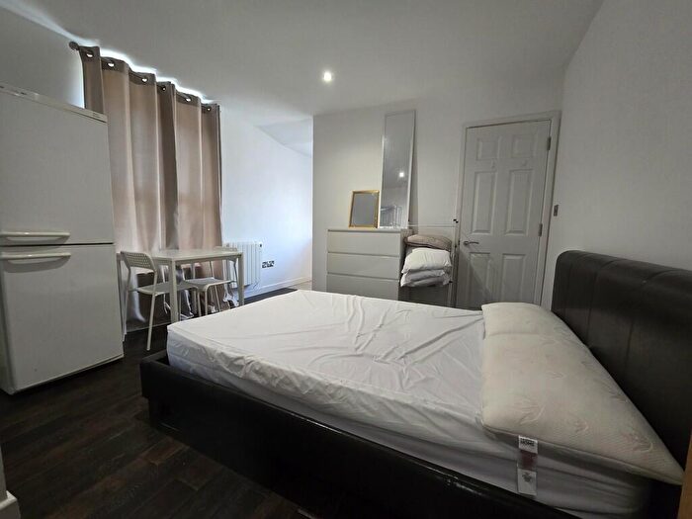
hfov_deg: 106.2
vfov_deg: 89.9
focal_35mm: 13
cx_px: 346
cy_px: 260
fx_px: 260
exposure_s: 1/50
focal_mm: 2.2
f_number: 2.2
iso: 200
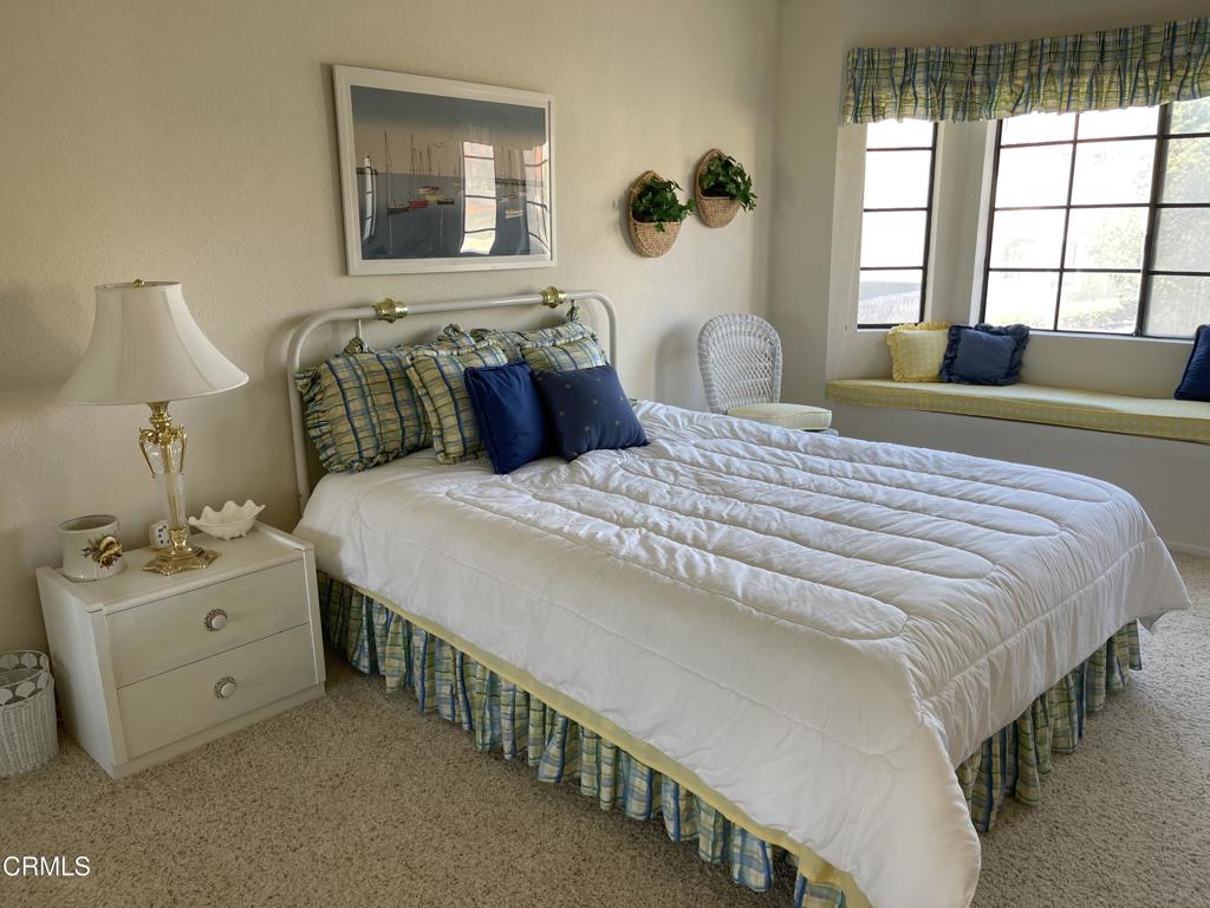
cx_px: 605
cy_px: 454
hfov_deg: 69.4
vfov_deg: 54.9
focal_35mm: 25
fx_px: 874
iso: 80
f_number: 1.6
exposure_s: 1/120
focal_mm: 5.1
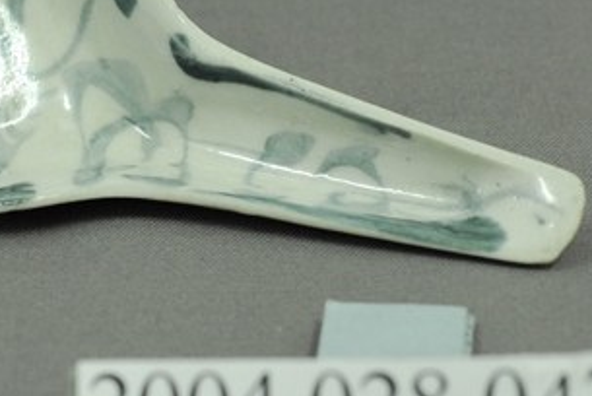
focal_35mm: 189
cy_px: 37
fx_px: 3111
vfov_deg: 7.3
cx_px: 142
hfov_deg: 10.8
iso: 1000
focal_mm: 60
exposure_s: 1/13
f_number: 8
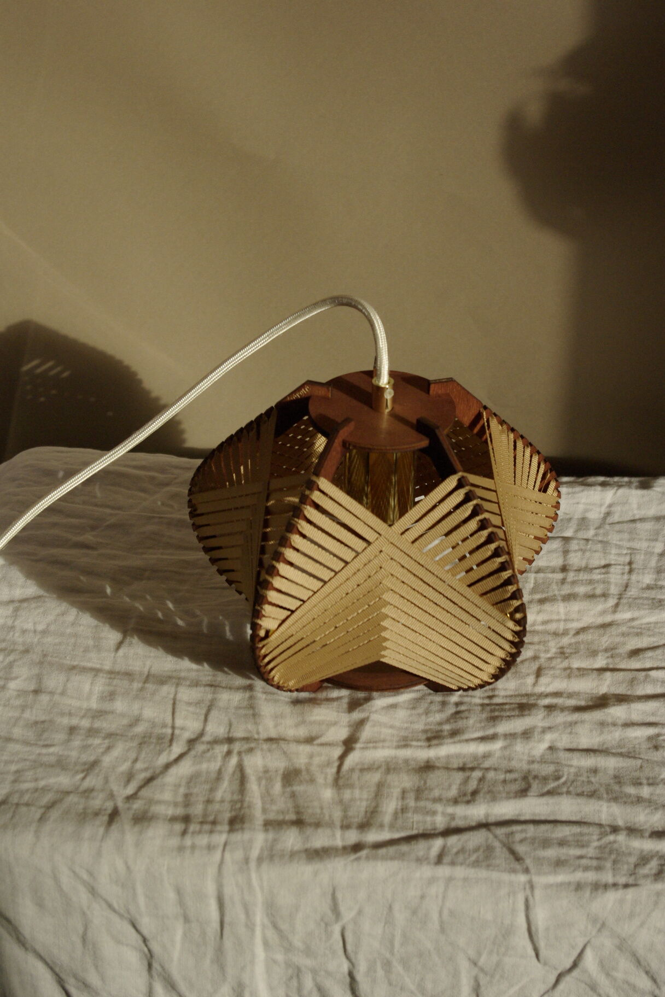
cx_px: 332
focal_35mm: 68
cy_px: 498
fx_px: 1870
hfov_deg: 20.2
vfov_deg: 29.9
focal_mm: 45
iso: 800
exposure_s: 1/2500
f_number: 5.6
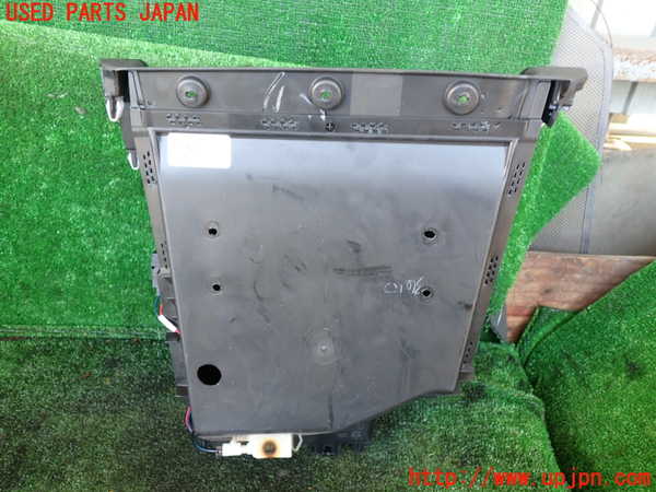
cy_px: 246
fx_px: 569
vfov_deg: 46.8
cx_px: 328
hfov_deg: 60.0
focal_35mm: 30
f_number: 2.3
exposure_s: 1/40
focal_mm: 5.4
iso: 200
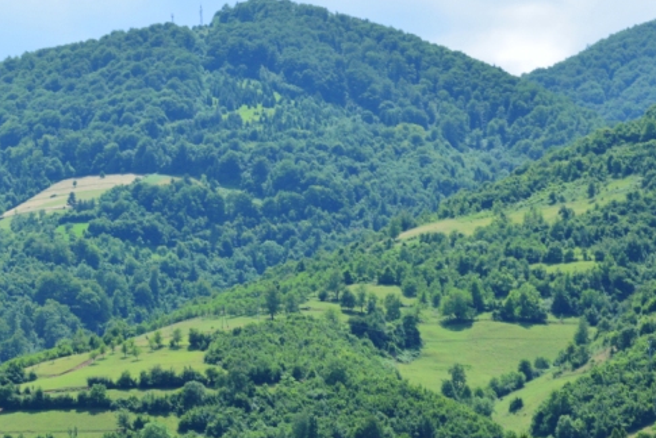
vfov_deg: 9.0
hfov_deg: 13.5
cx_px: 187
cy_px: 382
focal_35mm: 152
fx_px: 2771
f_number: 9
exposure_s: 1/200
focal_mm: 48
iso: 200
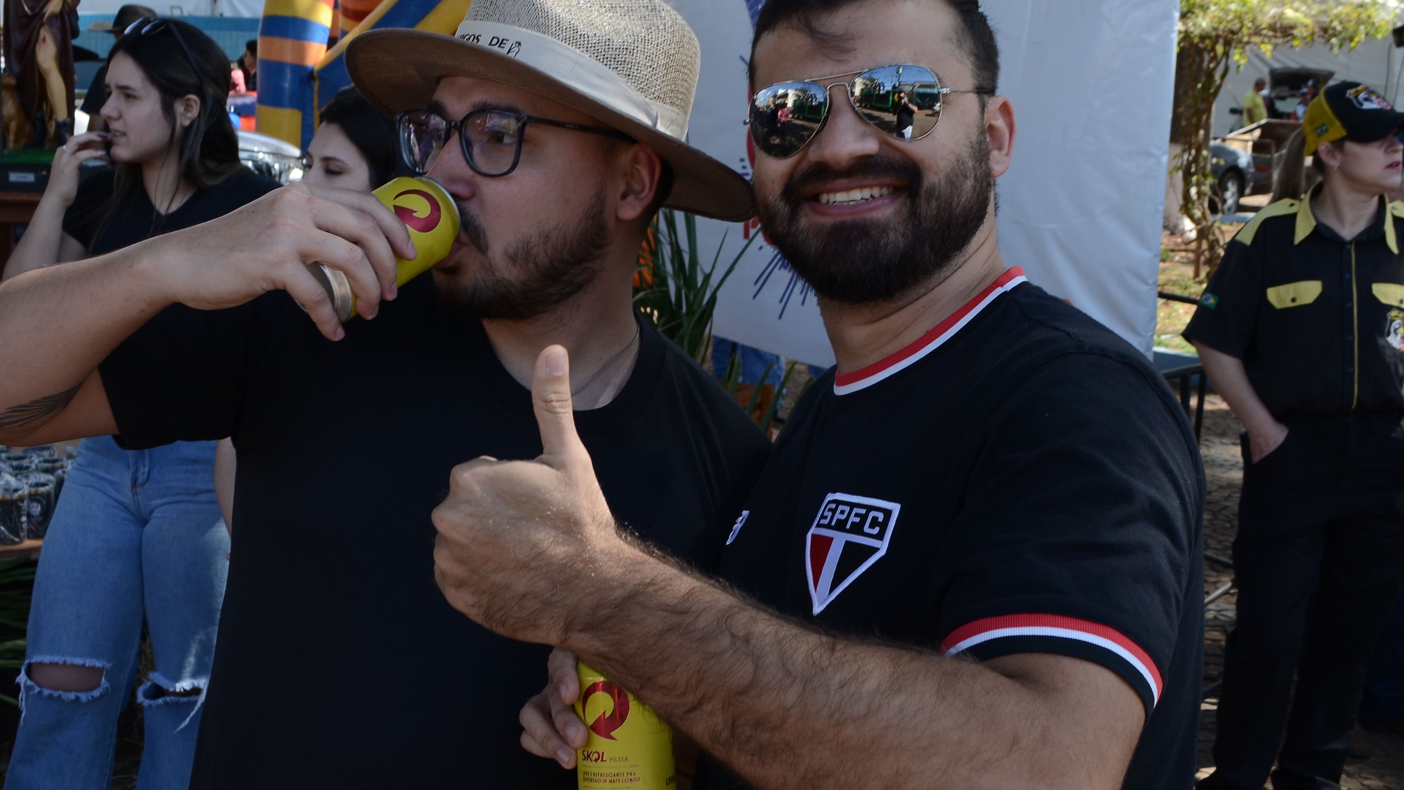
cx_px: 663
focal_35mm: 48
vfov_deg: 24.9
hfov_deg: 42.9
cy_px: 303
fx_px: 1787
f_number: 10
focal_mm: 28
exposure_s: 1/60
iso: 200
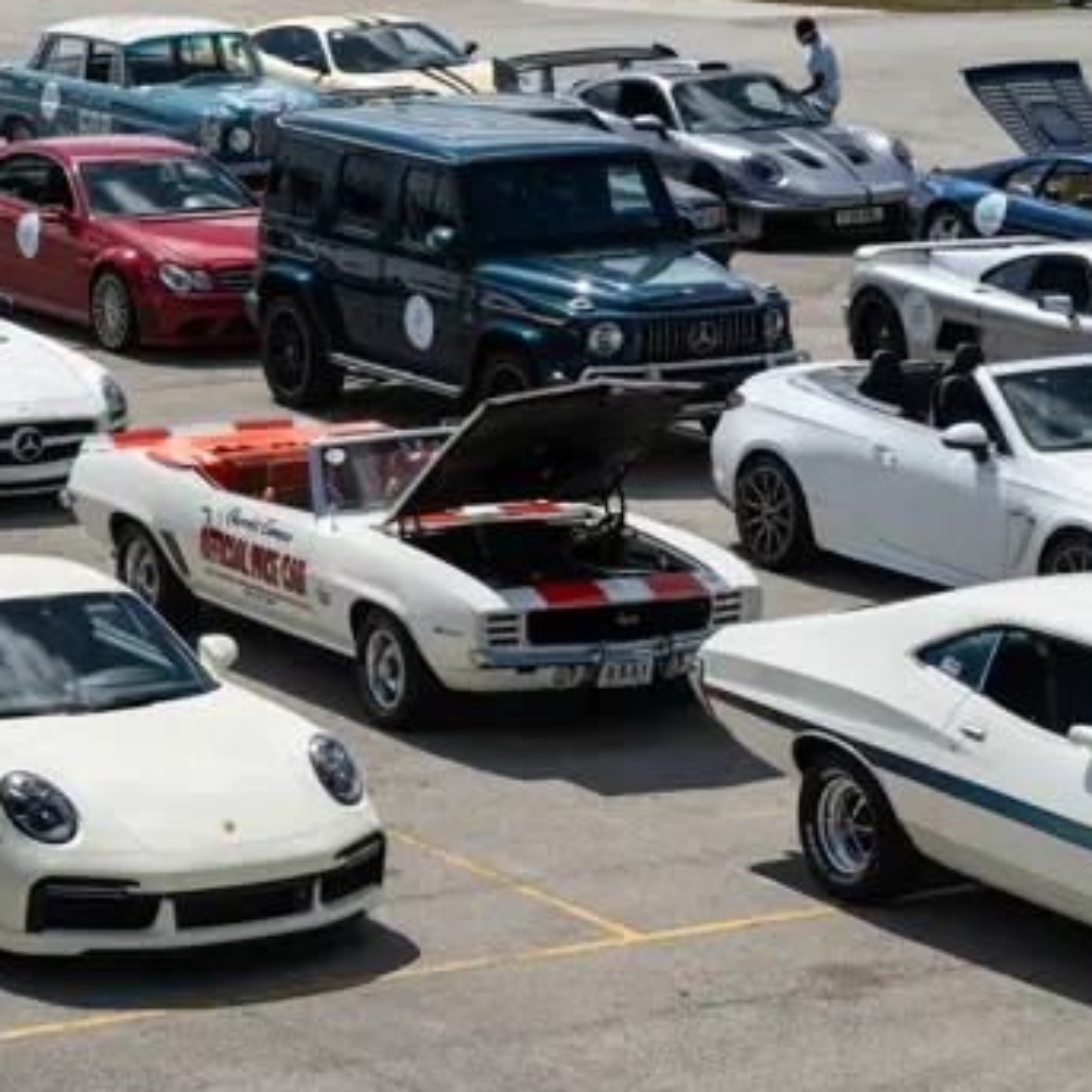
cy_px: 487
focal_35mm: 144
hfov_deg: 12.1
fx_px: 5139
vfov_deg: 12.1
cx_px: 357
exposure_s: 1/250
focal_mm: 97
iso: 64
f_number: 11
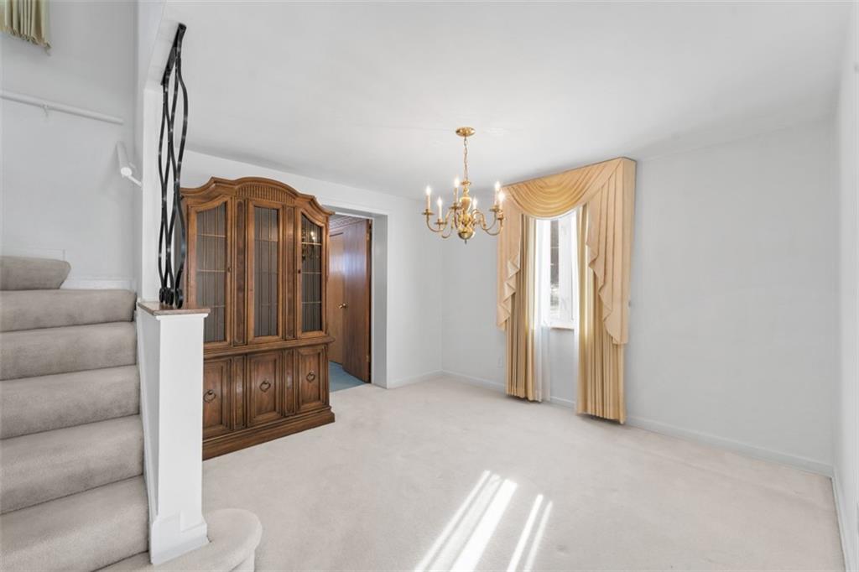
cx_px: 430
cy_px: 286
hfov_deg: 104.3
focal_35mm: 14
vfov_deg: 81.2
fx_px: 334
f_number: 8
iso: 160
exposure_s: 1/4
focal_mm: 14
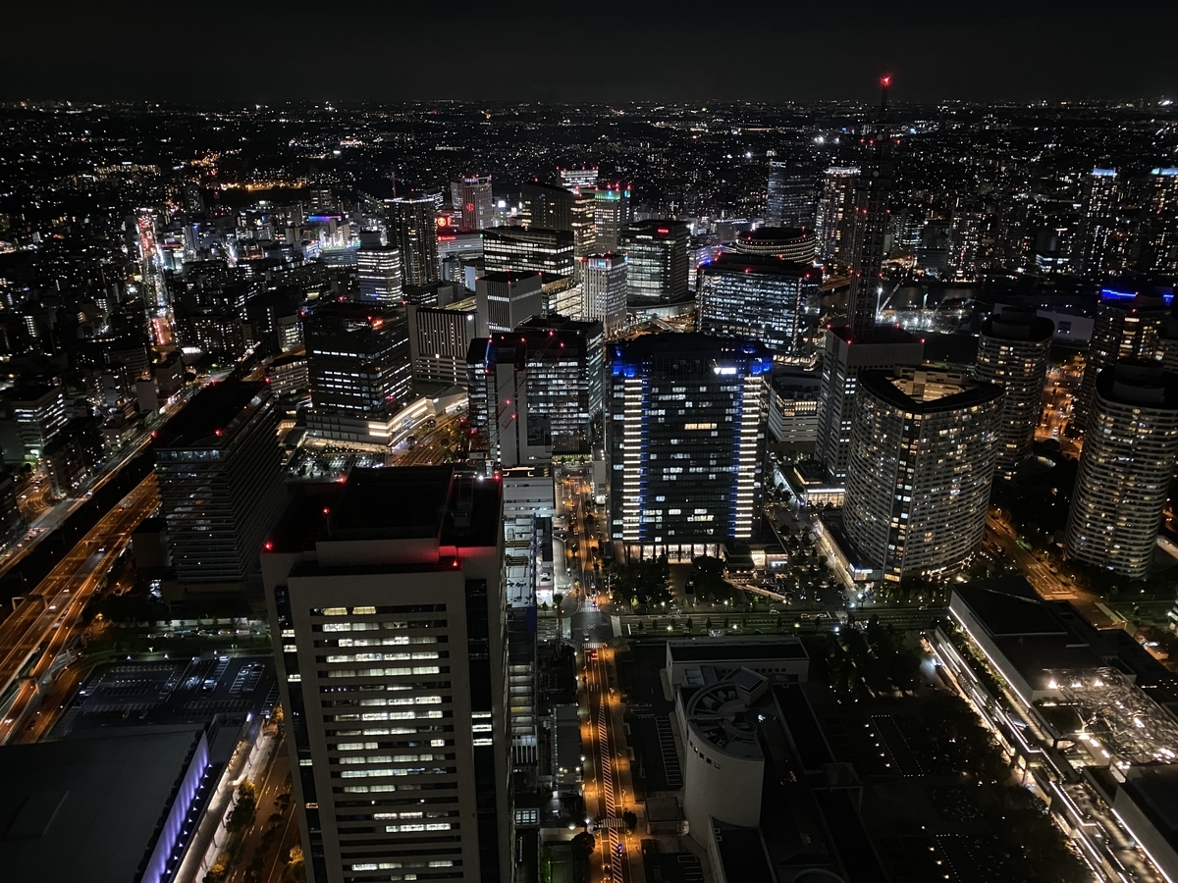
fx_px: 885
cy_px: 442
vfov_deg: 53.1
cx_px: 589
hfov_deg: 67.3
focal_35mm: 26
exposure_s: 1/20
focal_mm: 4.25
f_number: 1.8
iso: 1000
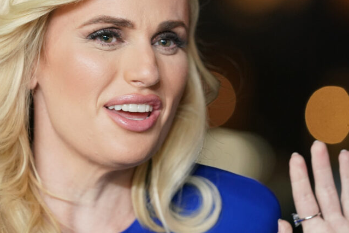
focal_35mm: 263
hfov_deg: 7.8
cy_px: 92
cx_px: 163
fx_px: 2549
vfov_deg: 5.2
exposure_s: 1/500
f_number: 3.2
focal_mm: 164
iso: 3200
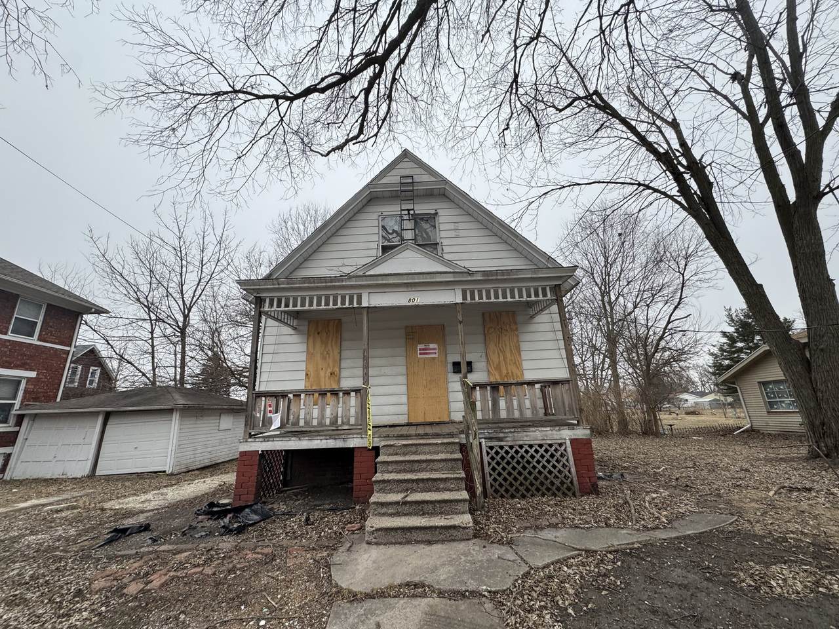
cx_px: 420
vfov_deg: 85.7
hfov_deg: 102.1
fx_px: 339
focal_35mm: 14
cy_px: 314
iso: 40
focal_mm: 2.22
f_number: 2.2
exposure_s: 1/435
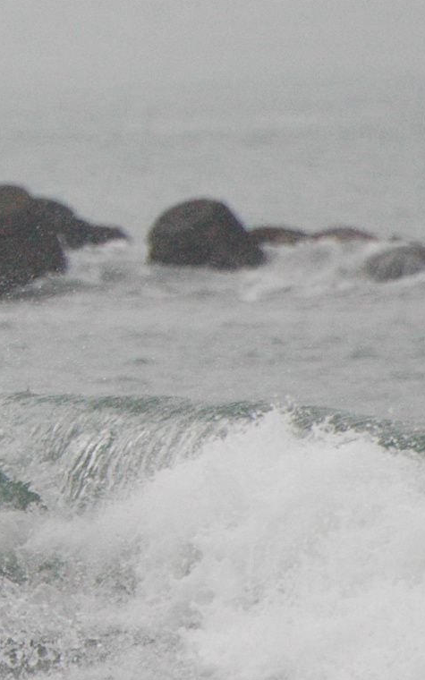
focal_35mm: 1350
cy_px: 216
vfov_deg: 1.6
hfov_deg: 1.0
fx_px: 25018
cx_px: -546
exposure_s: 1/1000
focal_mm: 300
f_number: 5.6
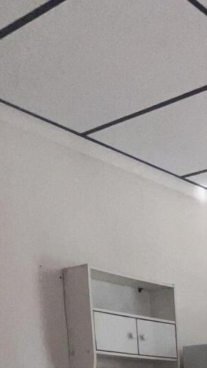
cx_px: 380
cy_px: 514
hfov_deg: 17.4
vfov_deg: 28.6
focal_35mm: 55
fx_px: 536
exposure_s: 1/394
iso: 25
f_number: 1.8
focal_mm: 1.57
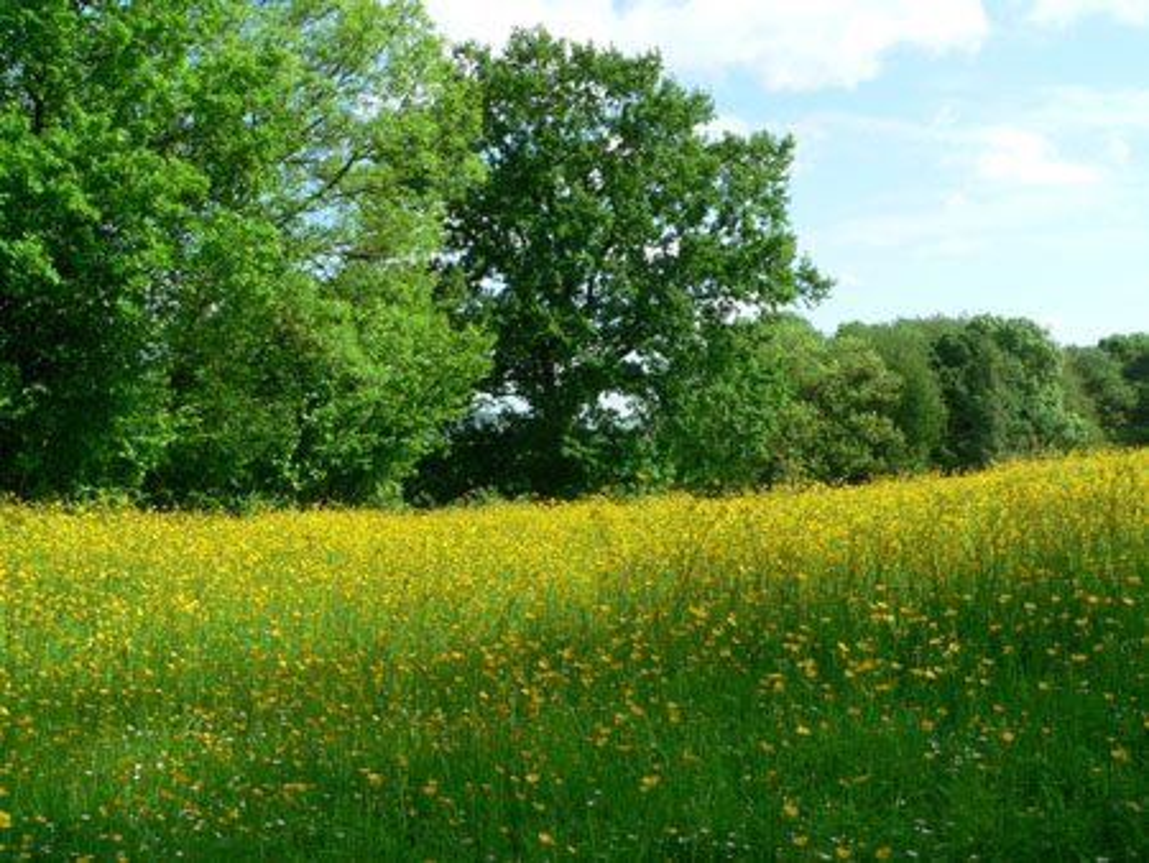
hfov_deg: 51.3
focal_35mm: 36
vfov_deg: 39.7
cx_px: 574
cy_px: 432
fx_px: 1196
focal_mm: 6
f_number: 8
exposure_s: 1/125
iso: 100
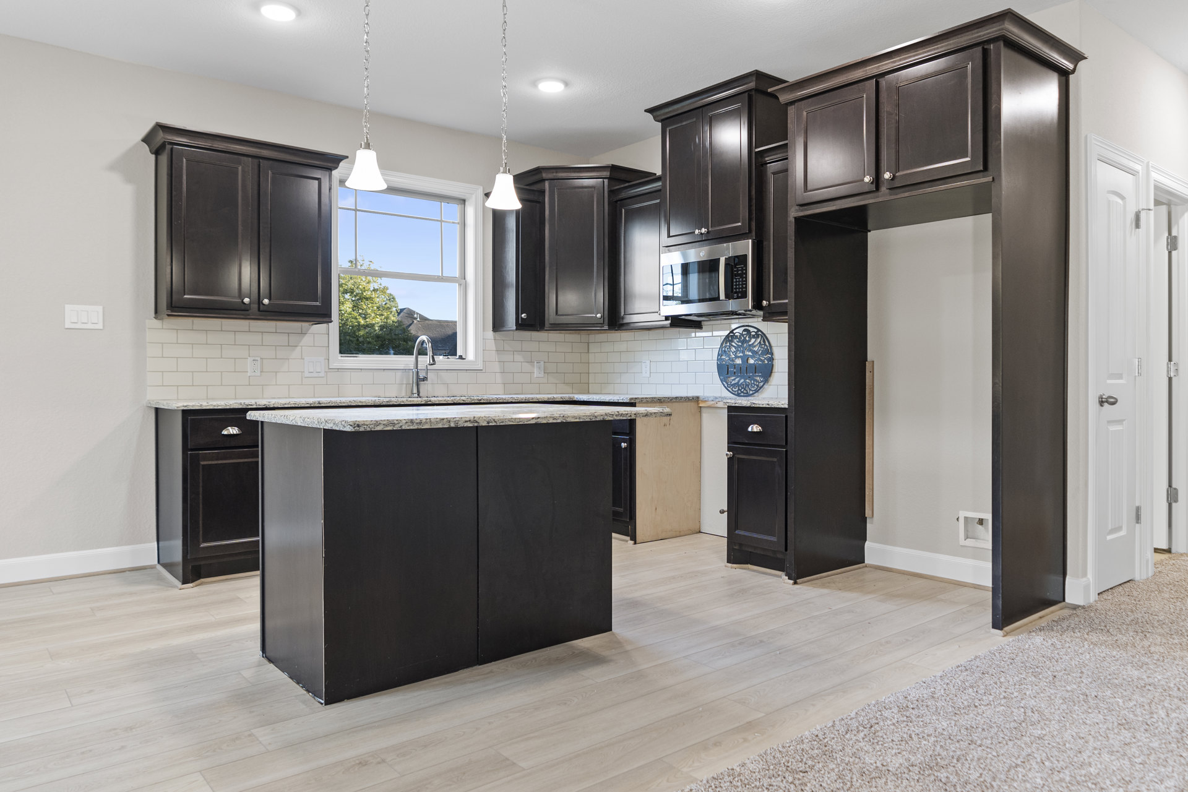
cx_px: 594
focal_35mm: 24
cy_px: 396
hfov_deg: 73.7
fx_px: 792
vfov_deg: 53.1
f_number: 2.8
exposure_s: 1/30
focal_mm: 16
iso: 640
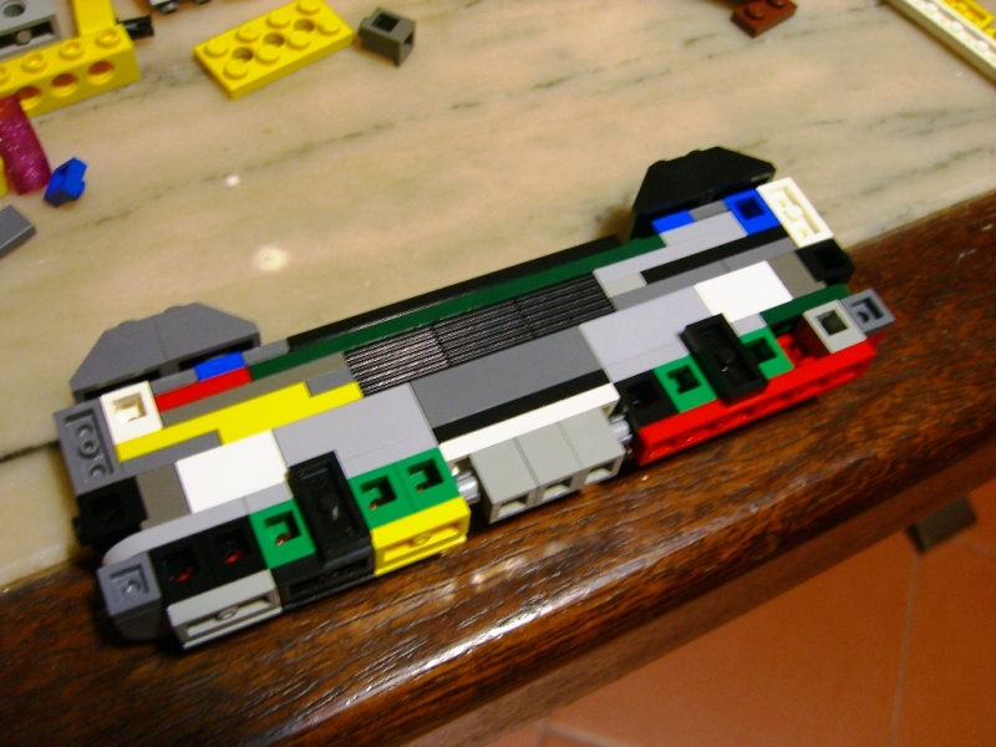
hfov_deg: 49.0
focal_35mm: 38
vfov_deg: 37.7
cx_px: 498
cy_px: 374
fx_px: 1093
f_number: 2.8
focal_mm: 7.9
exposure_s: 1/8
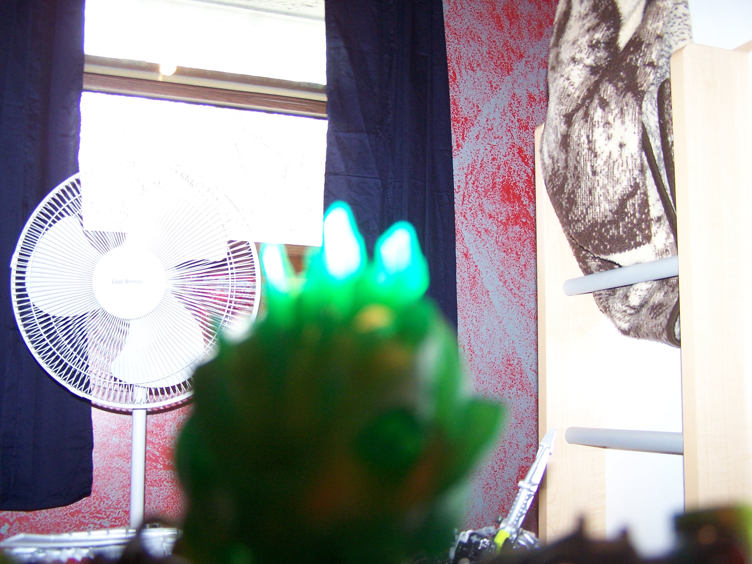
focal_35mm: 38
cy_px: 282
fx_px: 826
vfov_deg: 37.7
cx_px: 376
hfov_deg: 49.0
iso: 140
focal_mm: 6.3
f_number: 2.8
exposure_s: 1/60
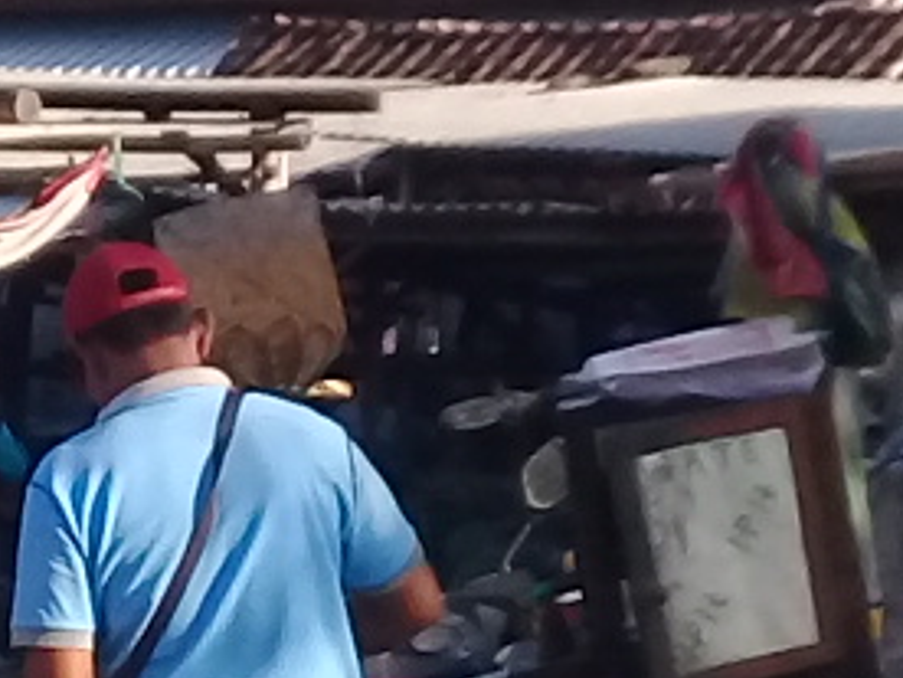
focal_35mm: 230
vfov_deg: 6.5
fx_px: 6000
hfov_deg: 8.5
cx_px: -69
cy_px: 436
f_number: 2.2
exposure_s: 1/577
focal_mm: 3.3
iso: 50
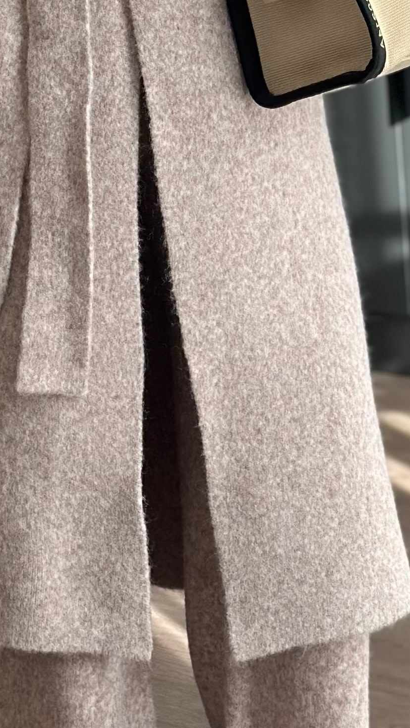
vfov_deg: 14.7
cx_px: 146
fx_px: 2782
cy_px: 30
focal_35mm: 144
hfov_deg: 8.4
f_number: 1.78
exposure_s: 1/258
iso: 80
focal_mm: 6.86
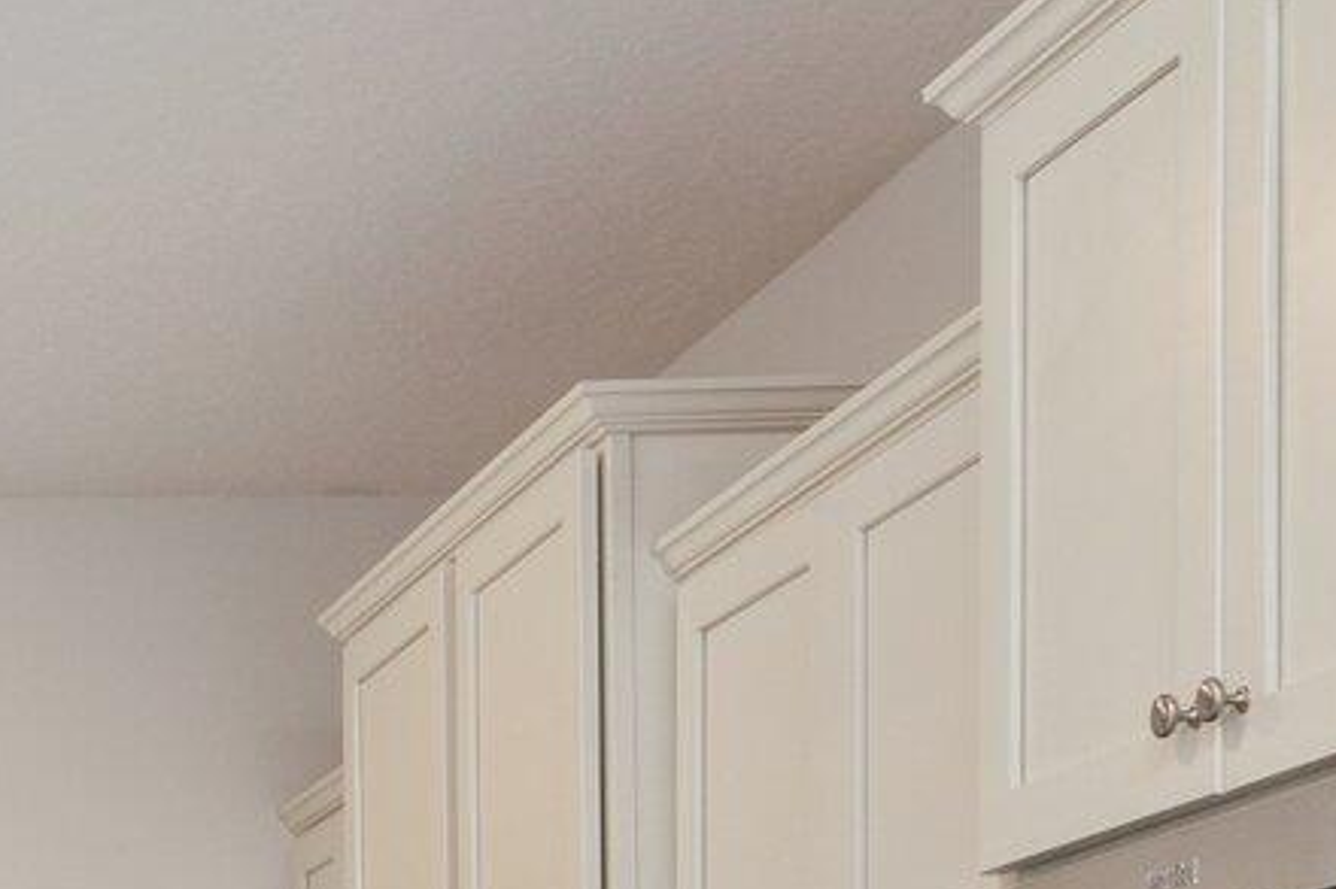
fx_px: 3536
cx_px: -668
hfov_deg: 18.8
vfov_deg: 13.3
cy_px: 1423
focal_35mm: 95
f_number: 9
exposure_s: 1/8
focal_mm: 20.5
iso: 500
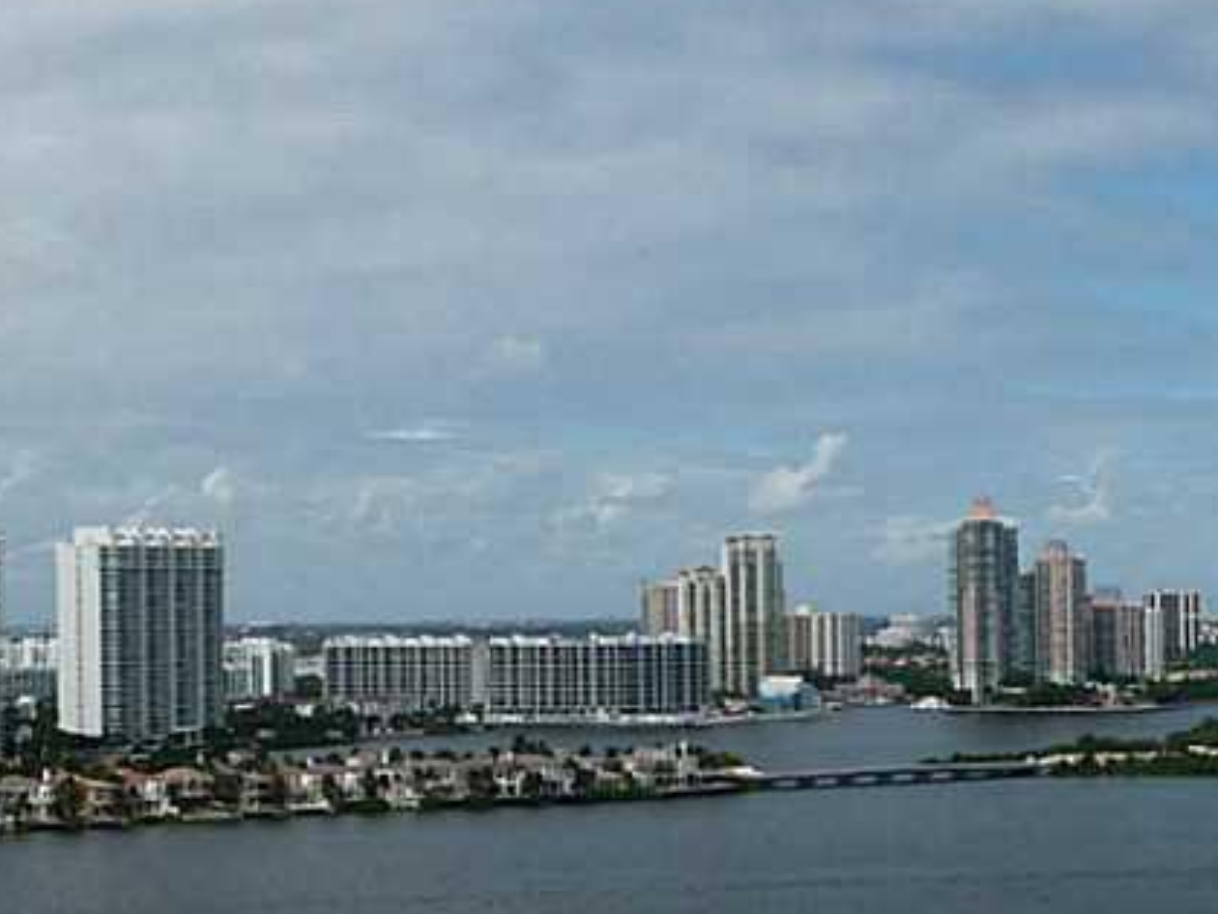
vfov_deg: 18.4
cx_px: 586
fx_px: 2815
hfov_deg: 24.4
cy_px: 601
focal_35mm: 80
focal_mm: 4.7
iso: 100
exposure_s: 1/400
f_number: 8
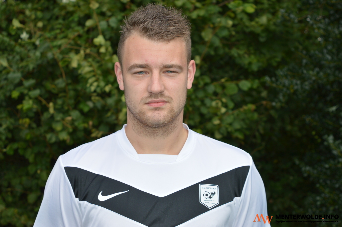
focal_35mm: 78
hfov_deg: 26.0
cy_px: 114
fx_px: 740
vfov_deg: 17.5
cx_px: 171
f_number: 6.3
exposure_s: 1/200
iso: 100
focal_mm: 52
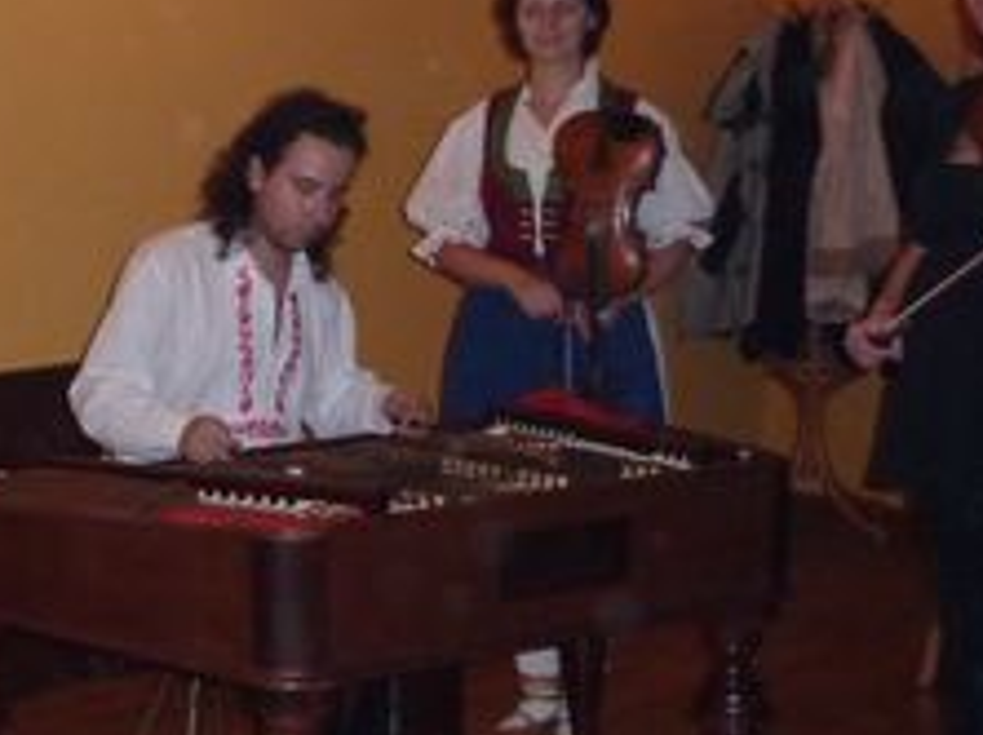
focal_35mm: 67
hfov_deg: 27.3
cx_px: -13
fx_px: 1901
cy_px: 314
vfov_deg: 21.9
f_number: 3.3
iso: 320
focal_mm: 4.1
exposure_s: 1/30
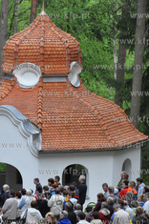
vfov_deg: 7.7
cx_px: 33
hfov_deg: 5.1
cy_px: 170
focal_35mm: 268
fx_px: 1668
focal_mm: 105
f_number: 10
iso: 2000
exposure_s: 1/250
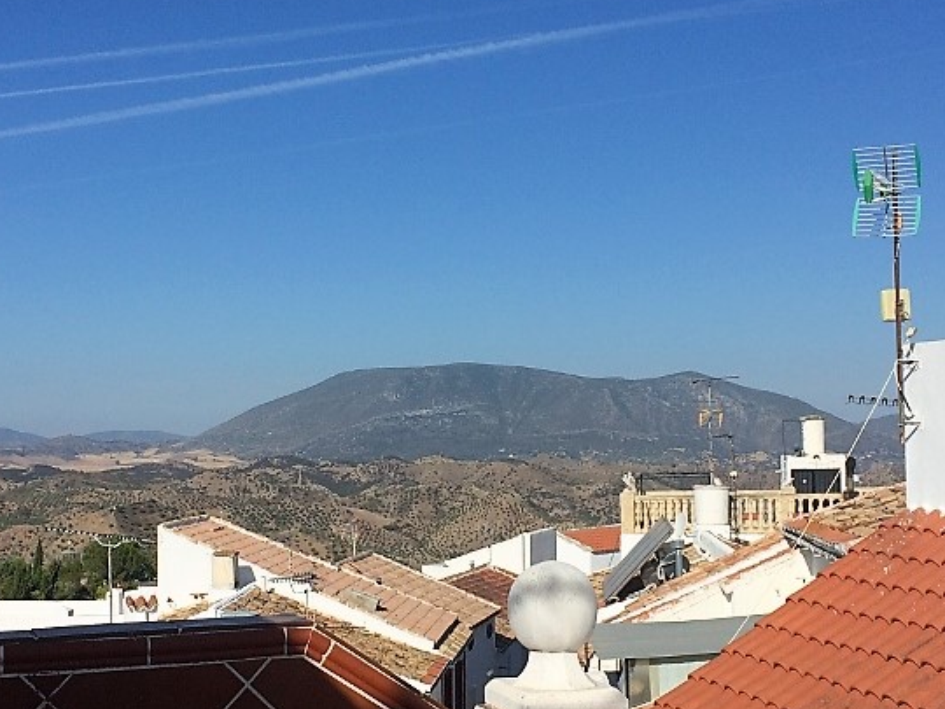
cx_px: 453
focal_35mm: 55
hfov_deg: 34.9
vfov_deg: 26.5
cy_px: 394
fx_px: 1501
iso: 40
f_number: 2.2
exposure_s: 1/4115
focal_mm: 4.15
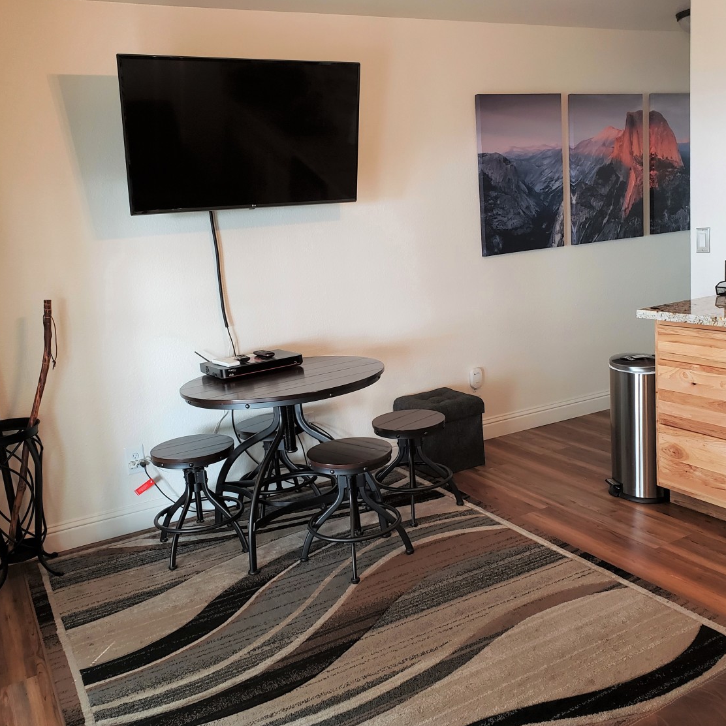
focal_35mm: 31
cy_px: 363
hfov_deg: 52.5
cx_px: 377
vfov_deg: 52.5
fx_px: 736
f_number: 2.4
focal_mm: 4.3
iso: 250
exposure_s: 1/40
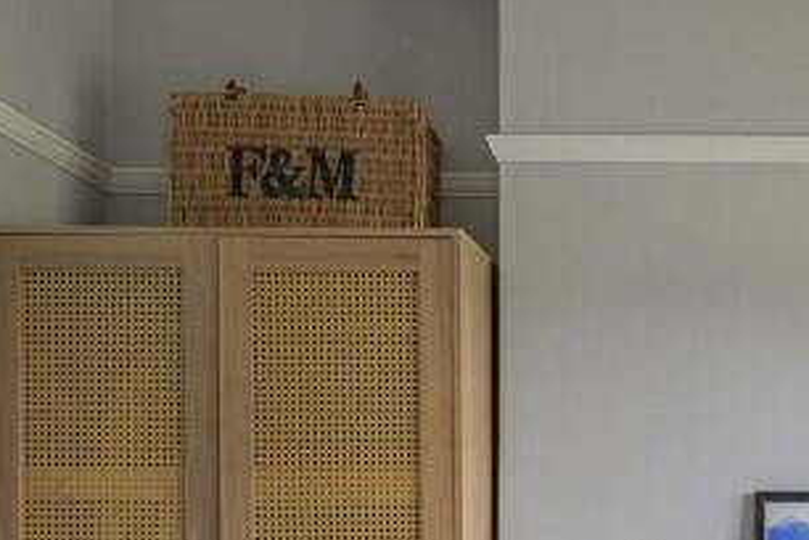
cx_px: 813
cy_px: 547
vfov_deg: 20.8
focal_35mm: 63
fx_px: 1417
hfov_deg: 29.7
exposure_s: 1/1.25
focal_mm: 29.5
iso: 100
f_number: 7.1
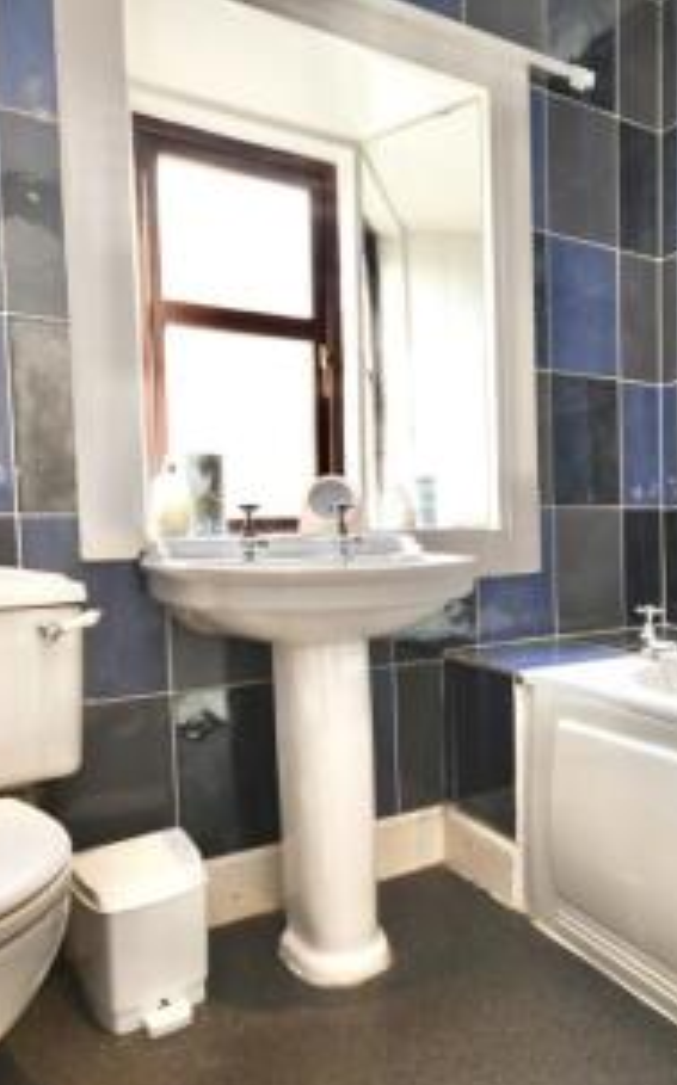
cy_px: 564
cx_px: 466
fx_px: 710
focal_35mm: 24
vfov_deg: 74.8
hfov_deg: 49.9
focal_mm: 10
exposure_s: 1/60
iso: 280
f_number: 4
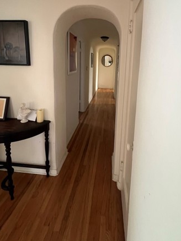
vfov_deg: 82.5
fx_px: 133
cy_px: 85
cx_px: 98
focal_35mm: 19
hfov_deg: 68.5
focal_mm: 1.57
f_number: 1.8
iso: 500
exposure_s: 1/60
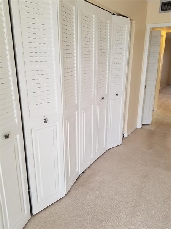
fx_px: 171
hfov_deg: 53.1
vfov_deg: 67.3
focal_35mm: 26
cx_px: 86
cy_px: 114
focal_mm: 4.25
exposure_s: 1/60
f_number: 1.7
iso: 80
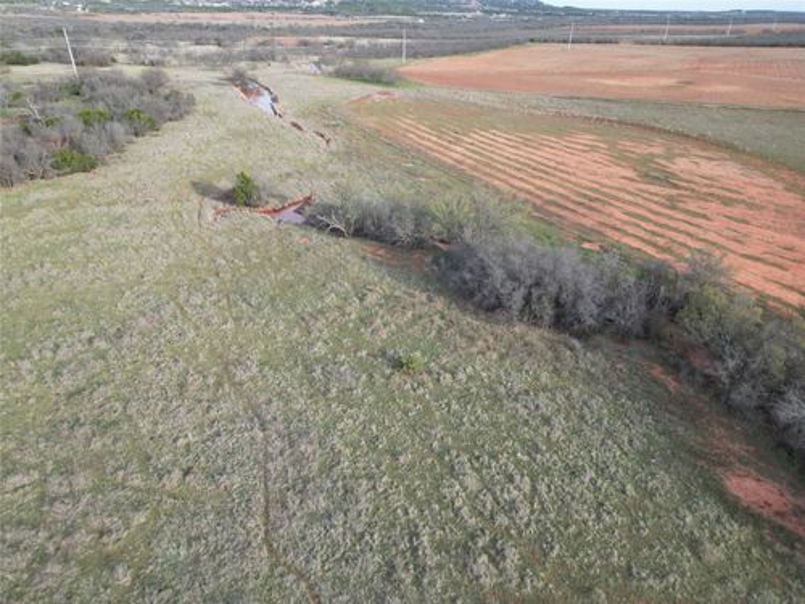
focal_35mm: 24
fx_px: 558
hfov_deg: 71.6
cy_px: 302
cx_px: 402
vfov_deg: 56.8
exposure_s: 1/640
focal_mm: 6.72
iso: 100
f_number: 1.7
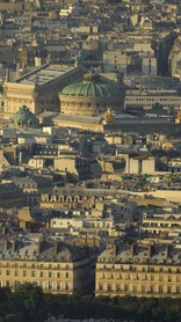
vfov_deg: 3.0
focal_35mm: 714
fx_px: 6103
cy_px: 161
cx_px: 23
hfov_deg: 1.7
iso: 100
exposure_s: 1/750
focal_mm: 300
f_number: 4
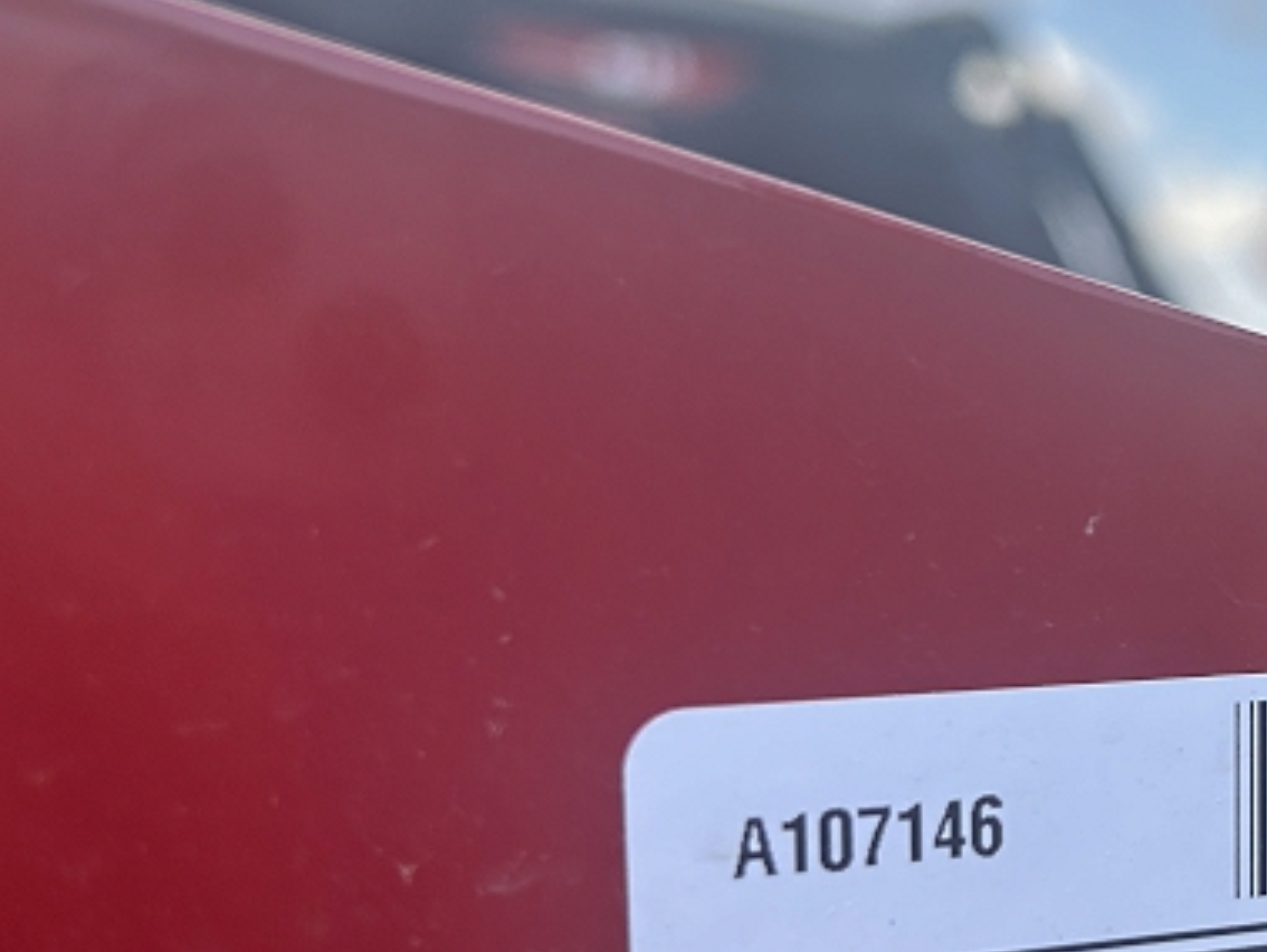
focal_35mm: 55
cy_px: 577
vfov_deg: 26.5
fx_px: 2014
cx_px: 1311
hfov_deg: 31.8
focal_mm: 5.7
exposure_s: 1/2123
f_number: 1.5
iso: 50
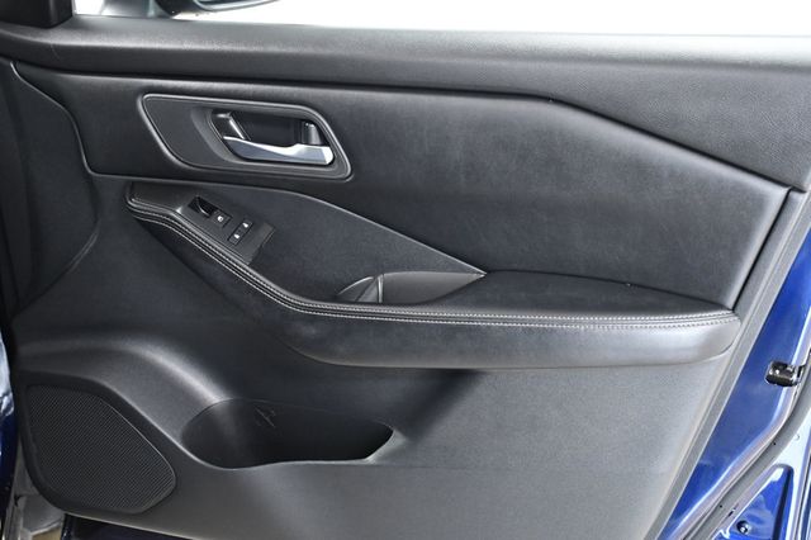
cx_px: 406
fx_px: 1148
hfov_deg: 38.9
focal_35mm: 51
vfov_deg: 26.5
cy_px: 270
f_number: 4.5
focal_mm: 34
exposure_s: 1/80
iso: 2500
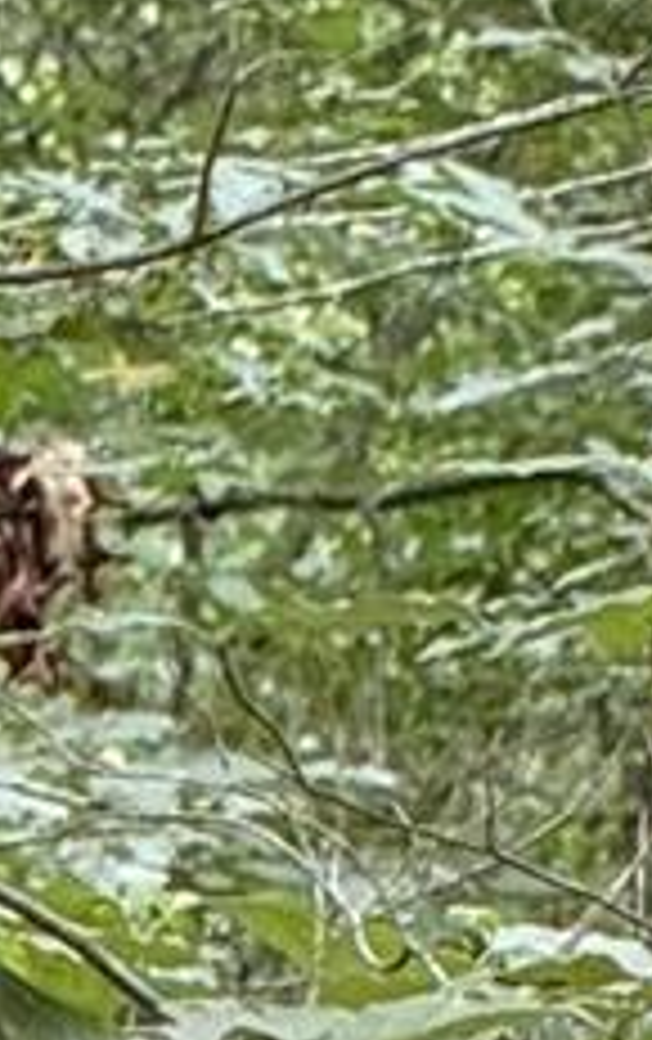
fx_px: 23921
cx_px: 1434
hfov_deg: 1.6
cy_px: 1778
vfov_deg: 2.5
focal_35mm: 844
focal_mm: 15.66
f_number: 2.8
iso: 400
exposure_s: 1/99
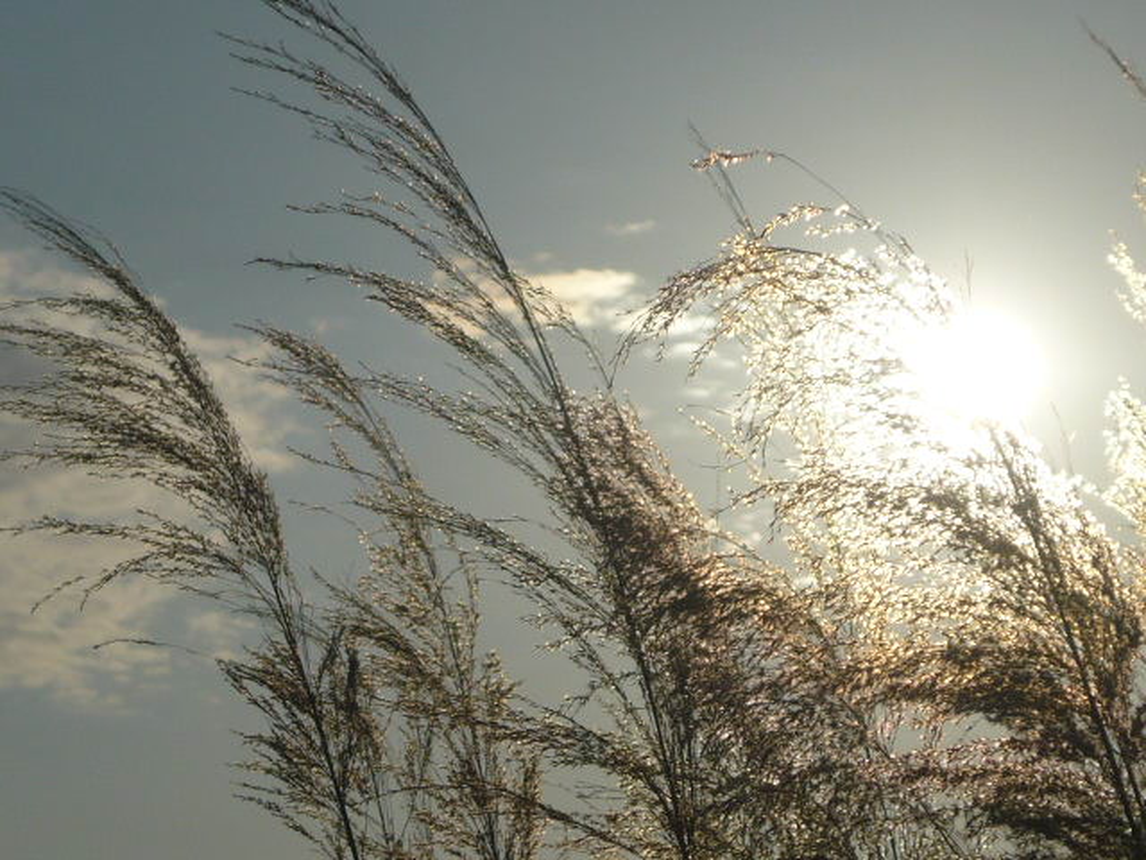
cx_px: 573
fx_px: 5297
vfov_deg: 9.3
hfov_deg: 12.3
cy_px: 430
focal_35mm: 160
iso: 100
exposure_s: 1/800
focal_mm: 16.5
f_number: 14
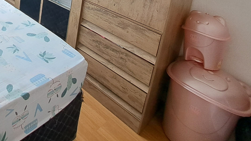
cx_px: 9
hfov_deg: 53.0
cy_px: -52
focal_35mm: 30
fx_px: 200
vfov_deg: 29.5
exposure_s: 1/120
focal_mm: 1.74
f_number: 2.2
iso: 50
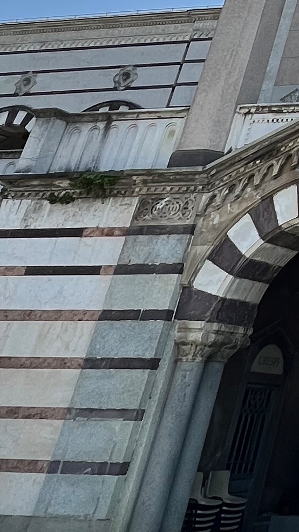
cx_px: 708
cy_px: -96
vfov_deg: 30.8
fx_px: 818
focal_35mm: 58
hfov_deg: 14.3
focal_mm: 1.57
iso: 32
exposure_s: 1/1043
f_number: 1.8
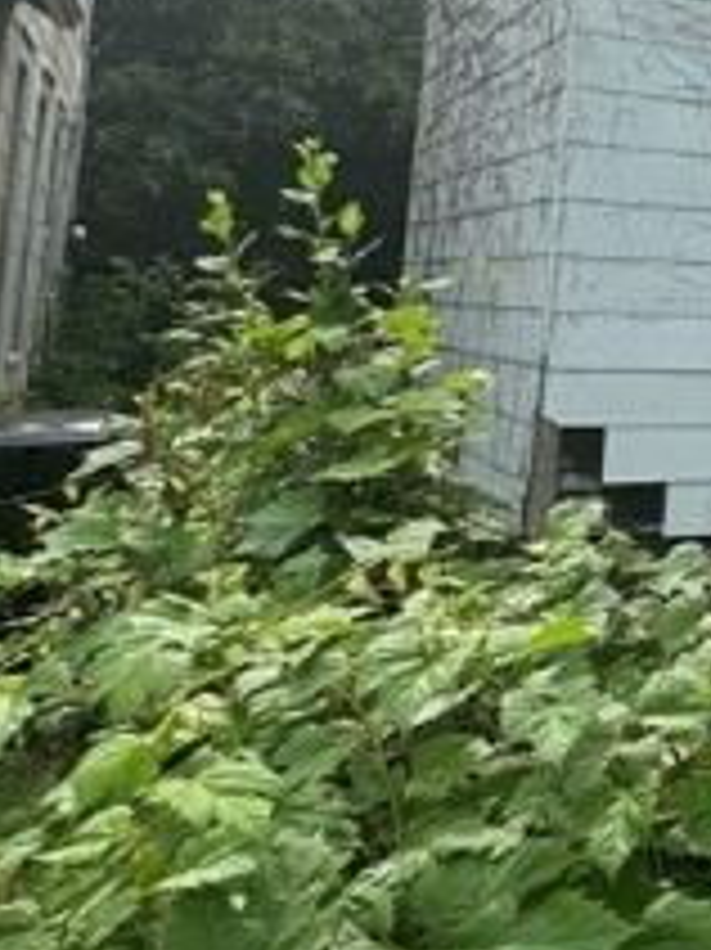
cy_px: 185
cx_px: 1107
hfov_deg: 22.6
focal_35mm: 51
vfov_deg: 36.2
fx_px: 1398
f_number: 2.2
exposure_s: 1/741
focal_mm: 2.22
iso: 50
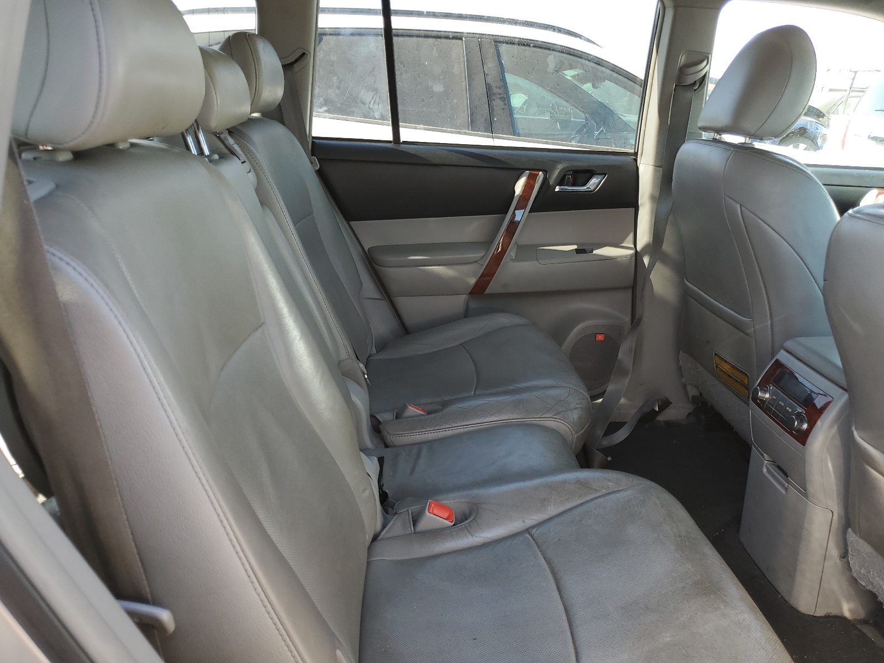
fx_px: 664
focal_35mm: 26
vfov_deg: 53.1
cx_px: 442
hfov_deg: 67.3
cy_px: 332
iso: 50
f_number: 1.5
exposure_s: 1/125
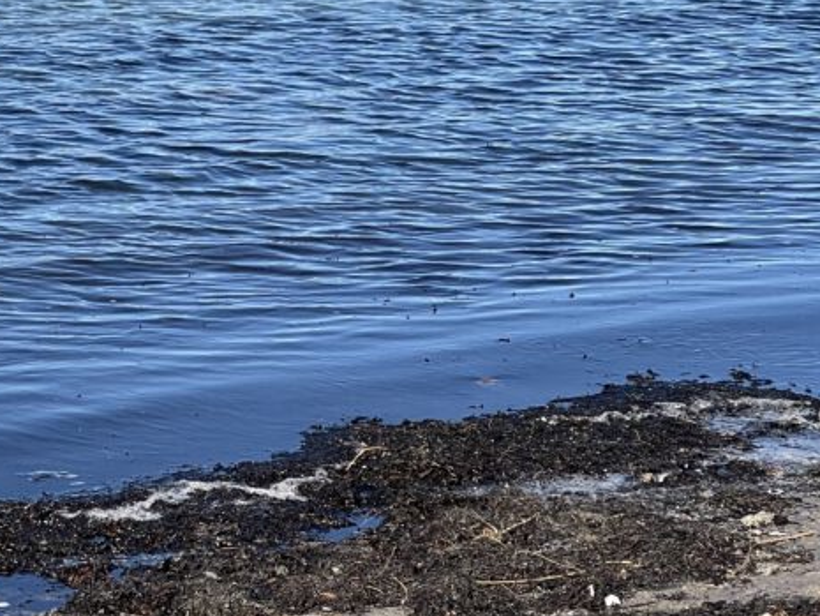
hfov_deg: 13.7
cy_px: 334
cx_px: -53
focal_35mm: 141
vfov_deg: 10.5
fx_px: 3341
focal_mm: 7.5
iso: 20
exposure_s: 1/1014
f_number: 2.2
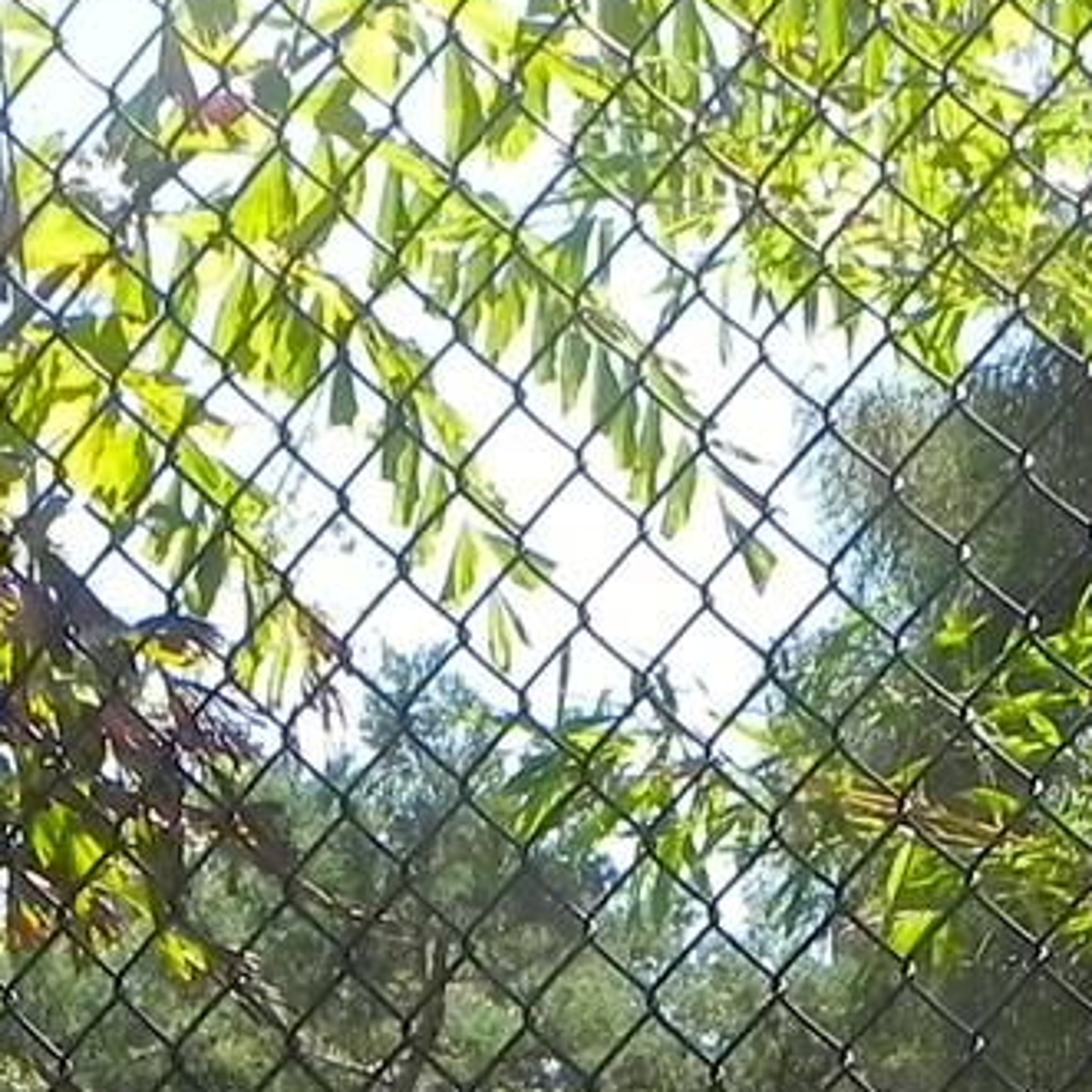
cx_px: 762
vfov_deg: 15.0
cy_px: 1402
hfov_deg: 15.6
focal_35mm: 111
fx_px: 3962
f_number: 5.6
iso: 160
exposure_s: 1/258
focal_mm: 4.6
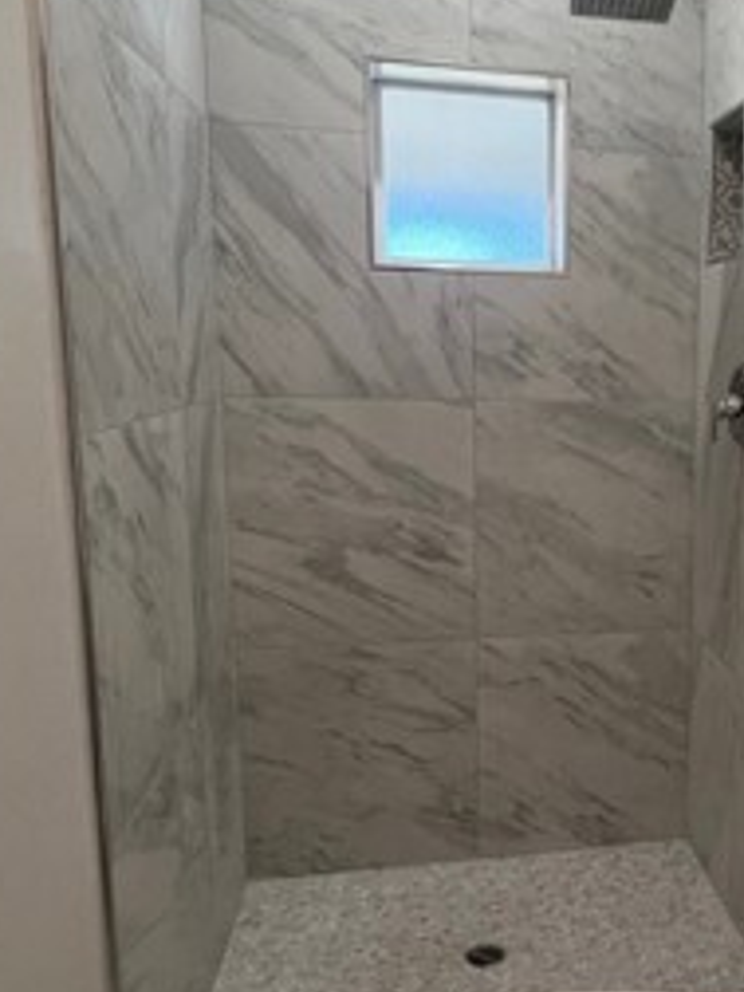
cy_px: 508
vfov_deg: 55.3
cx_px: 697
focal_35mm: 33
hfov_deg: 39.2
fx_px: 946
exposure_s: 1/120
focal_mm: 1.57
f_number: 1.8
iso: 125
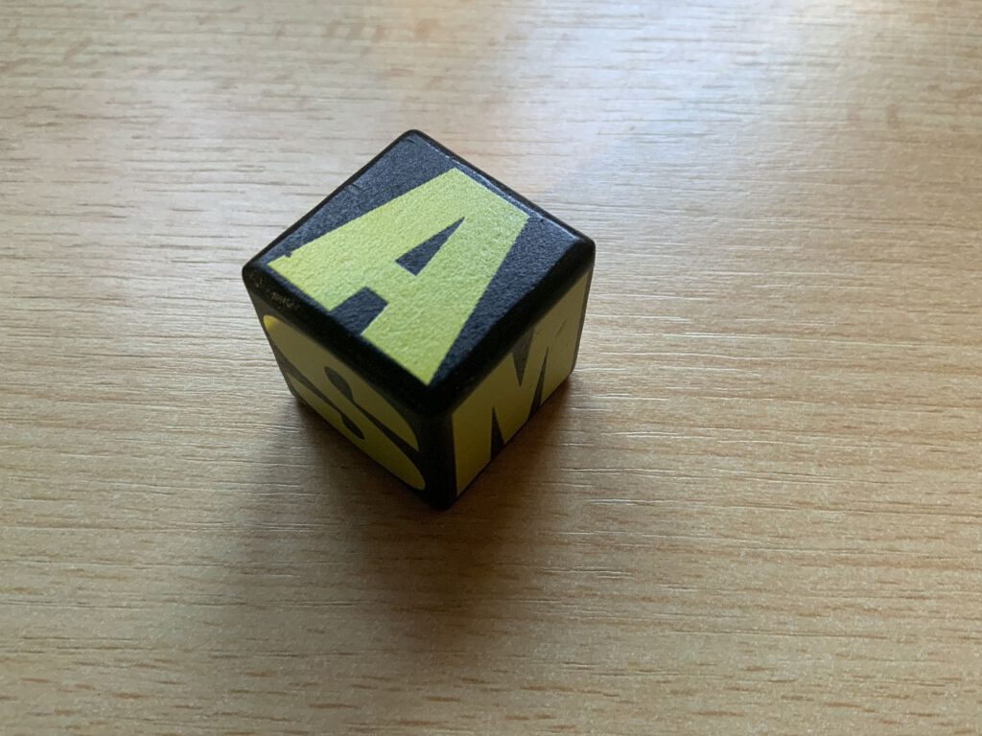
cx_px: 491
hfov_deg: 61.7
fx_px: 823
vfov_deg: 48.2
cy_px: 368
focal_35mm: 29
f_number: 1.8
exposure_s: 1/60
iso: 100
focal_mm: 3
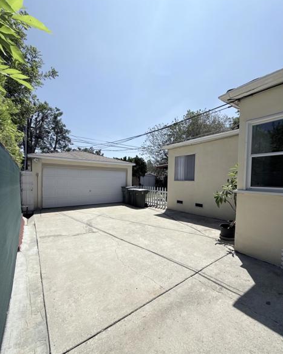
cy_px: 186
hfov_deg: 84.0
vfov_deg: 96.7
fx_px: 157
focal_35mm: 15
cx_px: 145
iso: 50
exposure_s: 1/3125
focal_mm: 2.22
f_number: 2.2
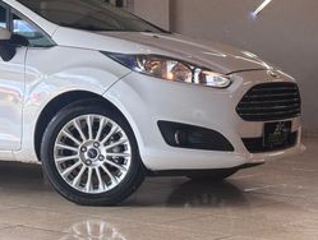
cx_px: 32
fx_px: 902
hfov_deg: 19.6
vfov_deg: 15.1
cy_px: 52
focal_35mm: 98
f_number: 1.6
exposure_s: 1/120
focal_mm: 5.96
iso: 50
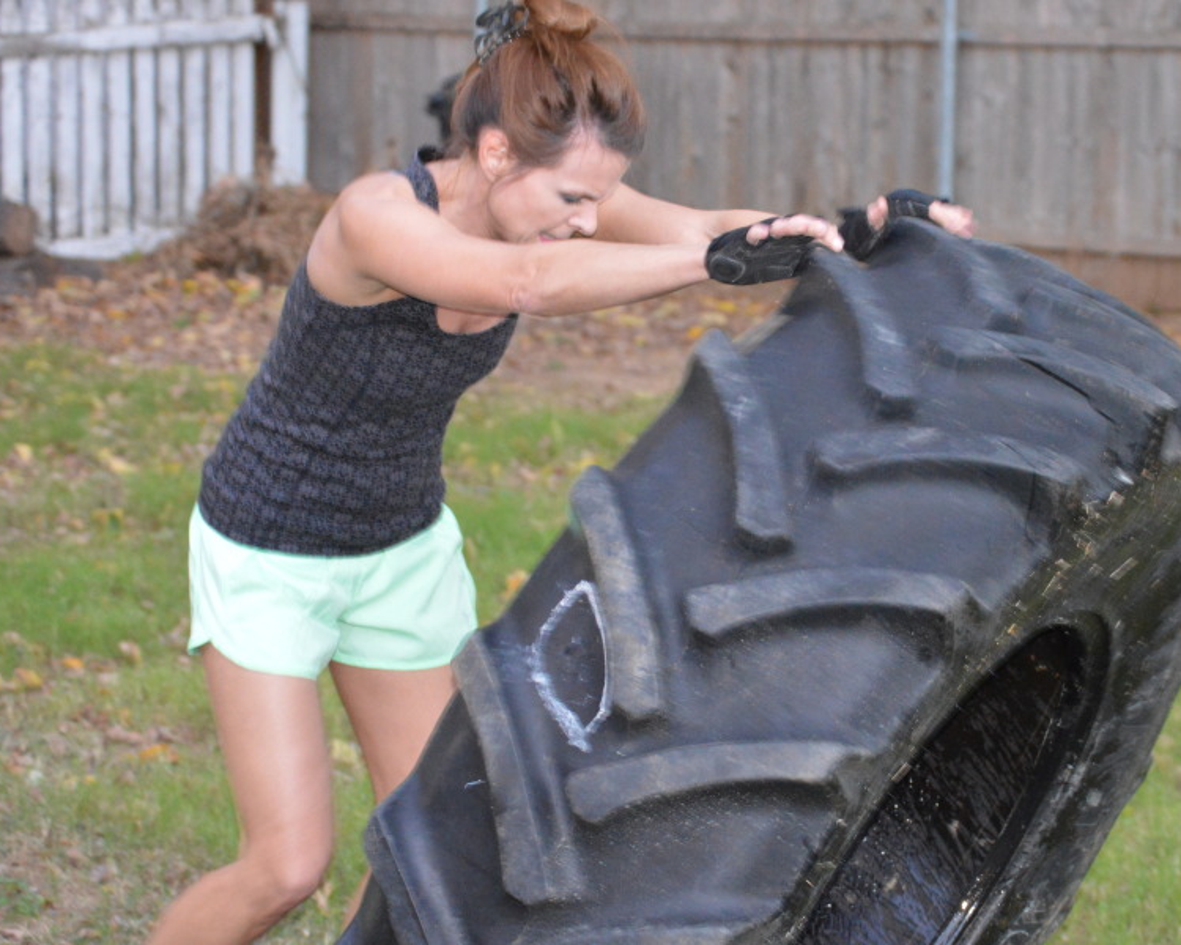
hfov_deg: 18.1
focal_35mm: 106
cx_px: 757
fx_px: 3692
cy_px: 523
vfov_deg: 14.6
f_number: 4
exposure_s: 1/60
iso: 2800
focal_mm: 55
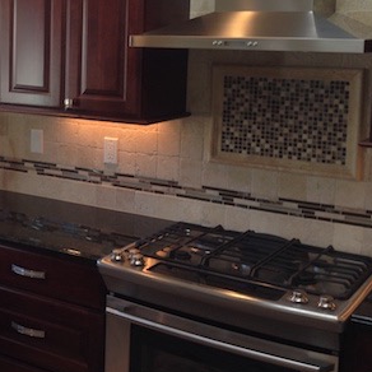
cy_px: 101
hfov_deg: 25.5
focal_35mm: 64
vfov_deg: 26.6
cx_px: -3
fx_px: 778
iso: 50
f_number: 2.4
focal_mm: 4.12
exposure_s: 1/60
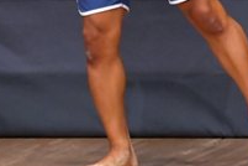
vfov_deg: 1.1
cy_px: -59
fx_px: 8383
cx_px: 29
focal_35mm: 1217
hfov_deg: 1.7
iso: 6400
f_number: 5.6
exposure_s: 1/400
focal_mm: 210
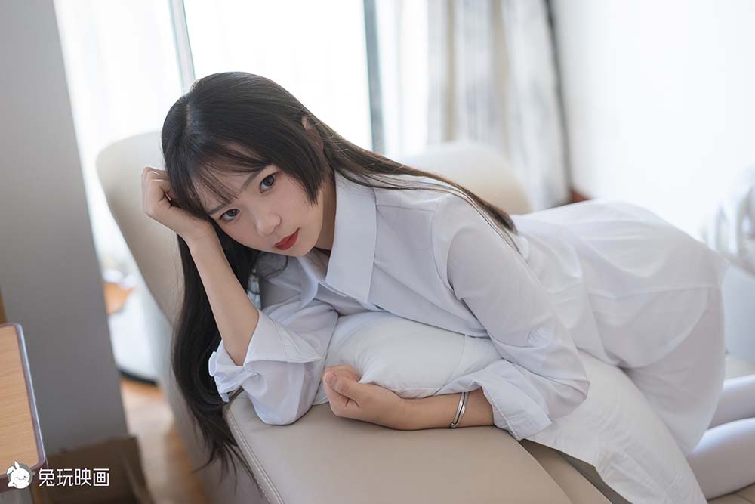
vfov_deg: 27.0
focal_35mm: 50
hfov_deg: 39.6
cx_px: 378
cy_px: 252
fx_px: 1049
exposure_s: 1/50
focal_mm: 50
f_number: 2.2
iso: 200
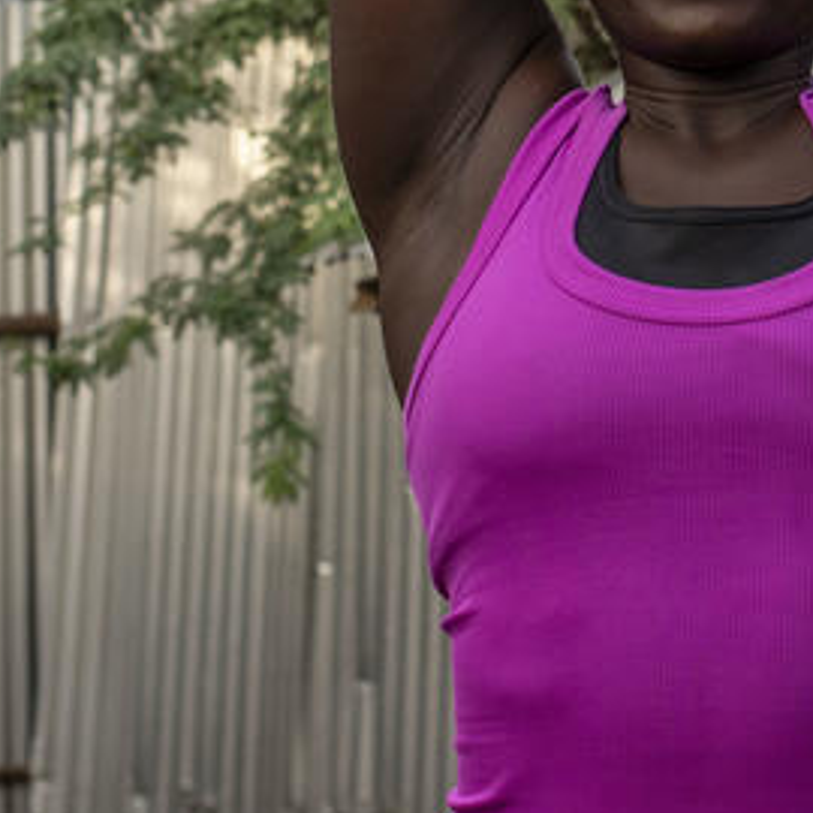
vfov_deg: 9.2
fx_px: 5022
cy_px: -84
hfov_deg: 9.2
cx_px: 650
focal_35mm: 189
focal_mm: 50
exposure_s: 1/320
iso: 320
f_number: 6.3
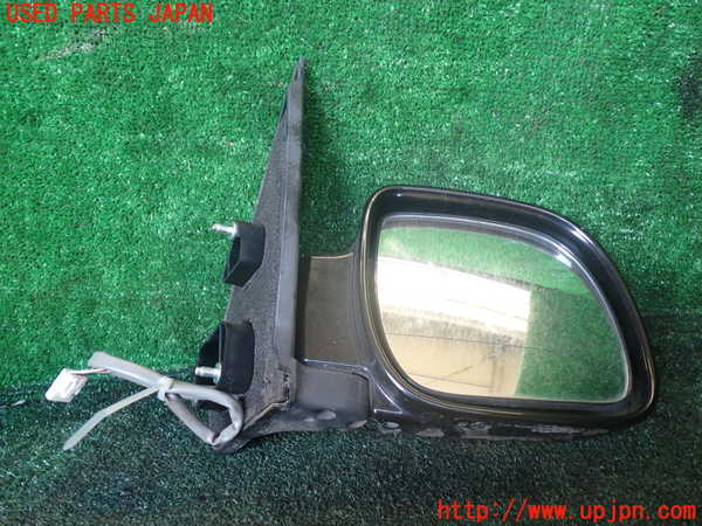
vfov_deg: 46.8
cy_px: 263
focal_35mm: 30
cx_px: 351
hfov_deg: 60.0
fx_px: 608
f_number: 2.3
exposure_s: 1/60
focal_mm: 5.4
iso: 200
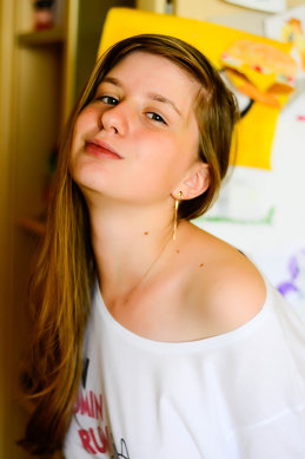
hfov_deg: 18.2
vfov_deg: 27.0
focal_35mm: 75
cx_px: 152
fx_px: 954
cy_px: 230
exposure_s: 1/60
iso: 400
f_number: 2.2
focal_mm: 50
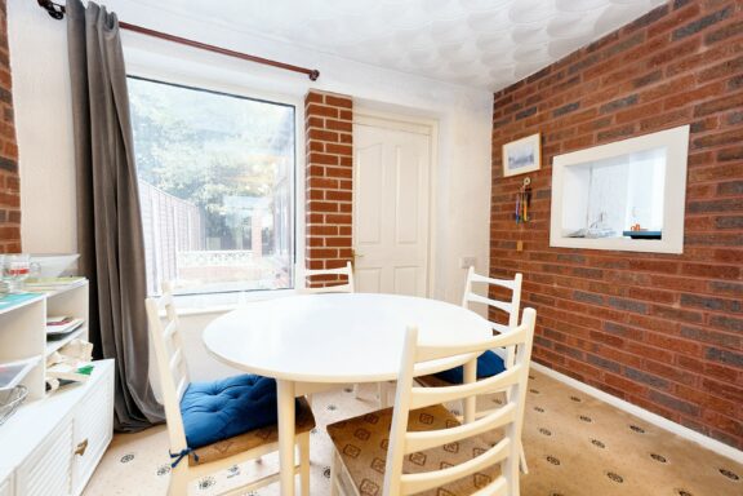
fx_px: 310
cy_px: 248
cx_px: 372
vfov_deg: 77.3
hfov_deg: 100.4
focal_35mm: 15
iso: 800
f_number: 4
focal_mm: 10
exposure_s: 1/15
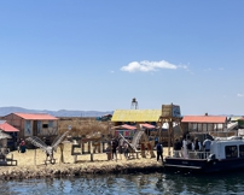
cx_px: 102
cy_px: 134
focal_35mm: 67
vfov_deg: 22.7
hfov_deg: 28.2
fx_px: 484
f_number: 1.5
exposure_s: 1/5882
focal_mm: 5.7
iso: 50
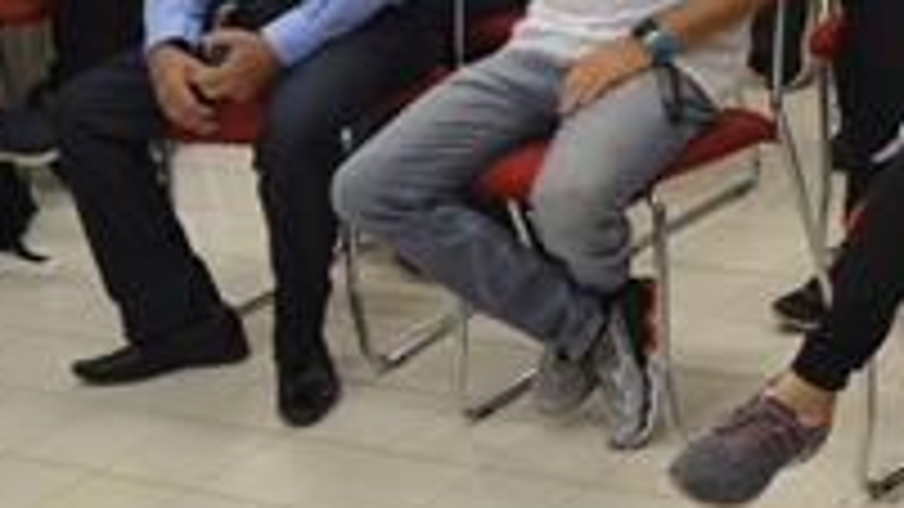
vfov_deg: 13.0
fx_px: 2157
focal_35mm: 90
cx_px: 1264
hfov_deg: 20.9
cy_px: -124
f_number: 3.5
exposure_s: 1/40
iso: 400
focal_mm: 18
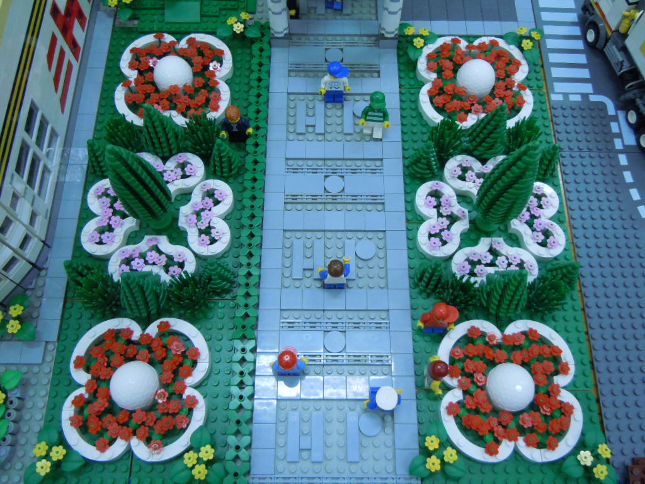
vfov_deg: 46.8
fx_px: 559
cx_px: 322
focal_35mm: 30
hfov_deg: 60.0
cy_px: 242
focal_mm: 5.4
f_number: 3.5
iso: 400
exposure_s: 1/50
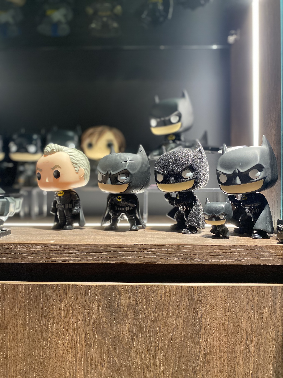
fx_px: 283
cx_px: 142
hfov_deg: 53.1
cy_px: 189
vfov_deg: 67.3
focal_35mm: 26
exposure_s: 1/50
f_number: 1.8
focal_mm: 4.25
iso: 320
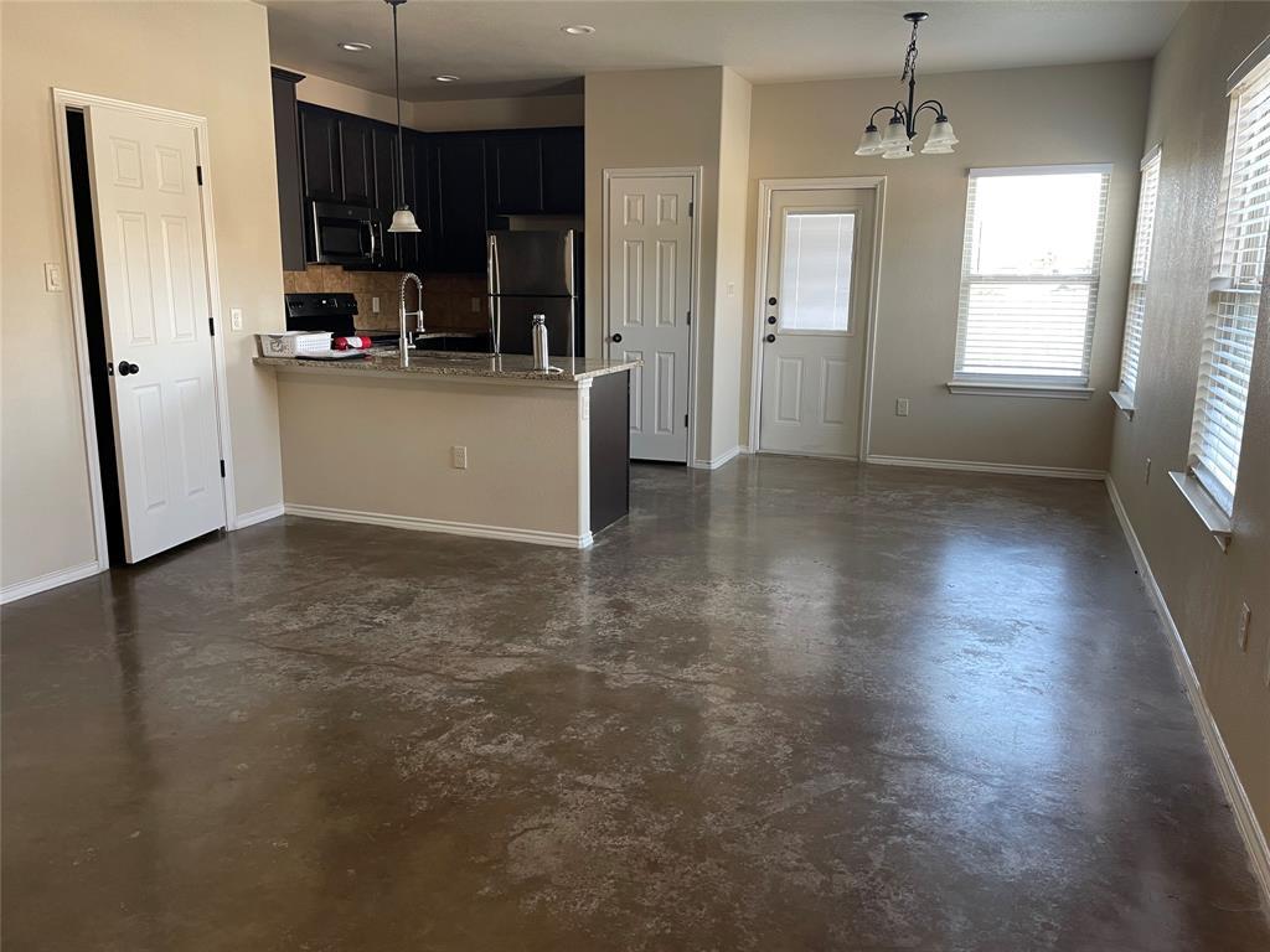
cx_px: 635
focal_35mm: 26
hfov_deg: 67.3
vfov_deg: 53.1
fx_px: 954
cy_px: 476
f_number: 1.6
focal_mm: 4.2
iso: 125
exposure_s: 1/60
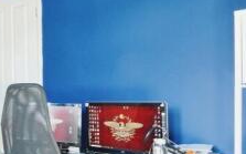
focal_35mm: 48
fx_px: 322
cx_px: -25
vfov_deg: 26.6
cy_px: 107
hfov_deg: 35.7
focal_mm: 16
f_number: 11
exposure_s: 1/20
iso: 2000
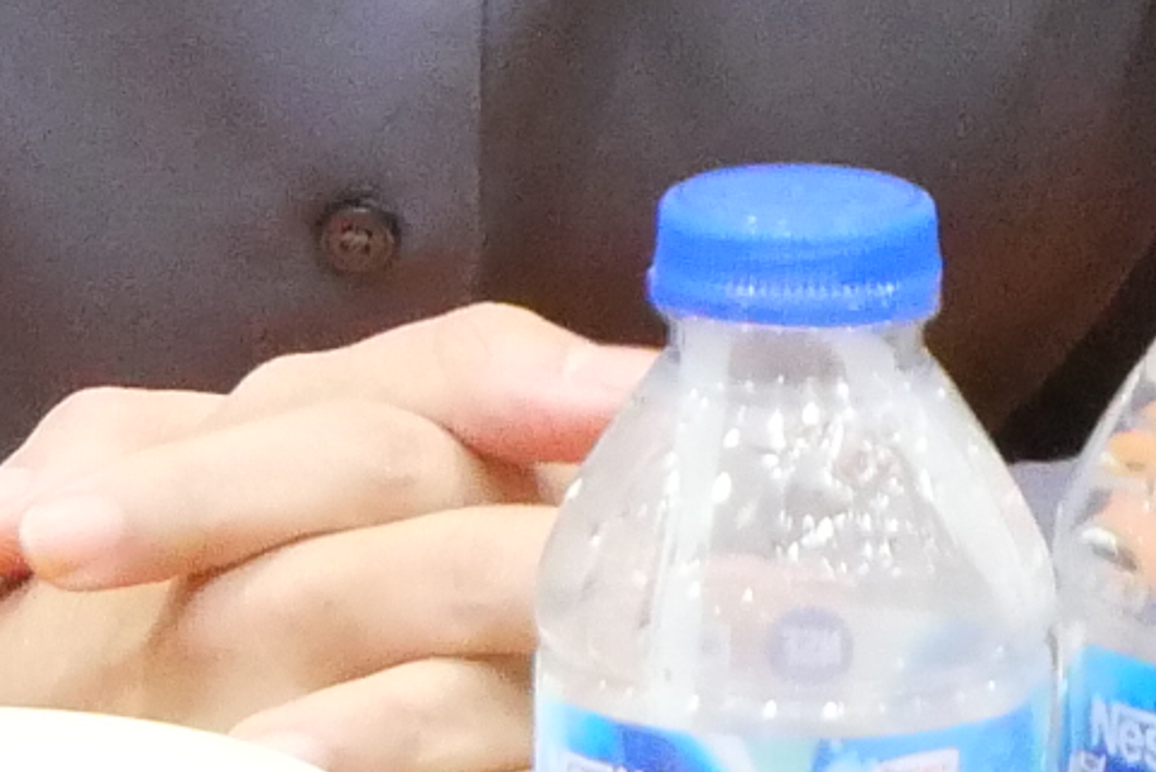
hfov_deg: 2.6
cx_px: 478
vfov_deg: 1.8
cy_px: -1659
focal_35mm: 780
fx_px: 25053
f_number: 5.6
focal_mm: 49
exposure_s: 1/30
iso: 3200
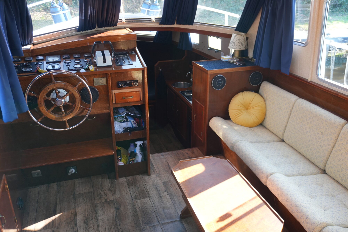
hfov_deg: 59.5
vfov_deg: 41.7
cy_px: 116
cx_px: 174
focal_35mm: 32
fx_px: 304
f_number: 4
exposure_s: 1/60
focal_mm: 21
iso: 250
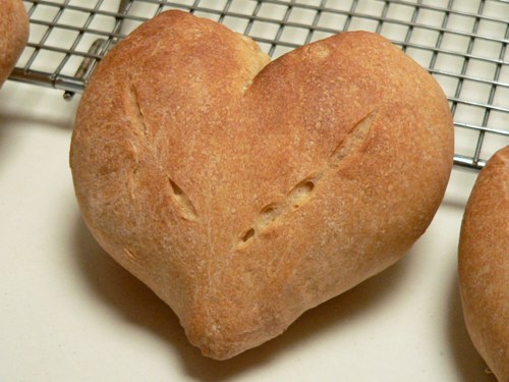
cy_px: 191
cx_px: 254
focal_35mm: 95
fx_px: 1397
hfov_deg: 20.7
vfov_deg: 15.6
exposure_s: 1/80
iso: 400
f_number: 2.8
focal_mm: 15.8
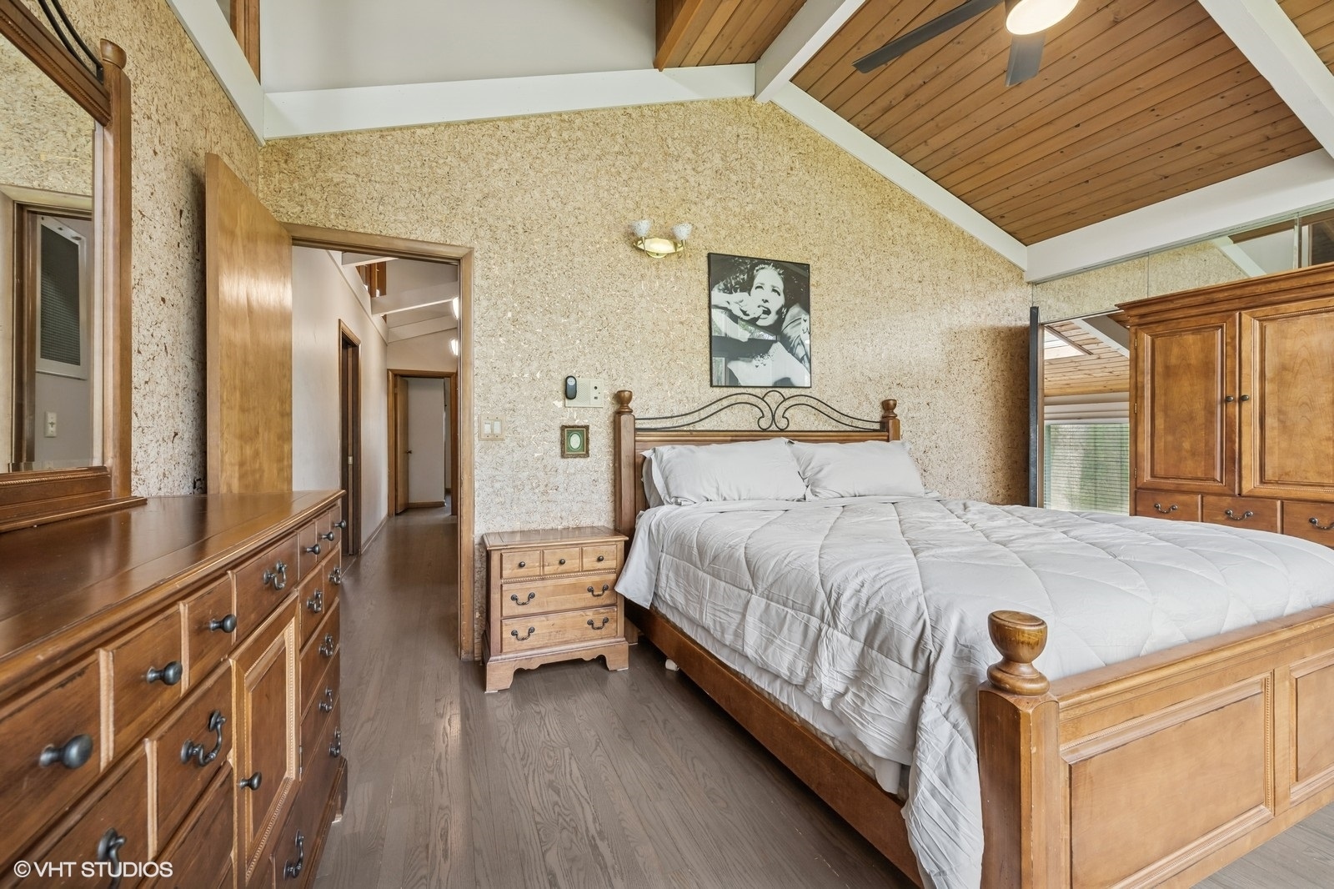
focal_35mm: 14
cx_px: 667
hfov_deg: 104.3
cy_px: 444
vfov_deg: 81.2
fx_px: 519
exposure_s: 1/30
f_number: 9.5
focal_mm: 14
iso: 200
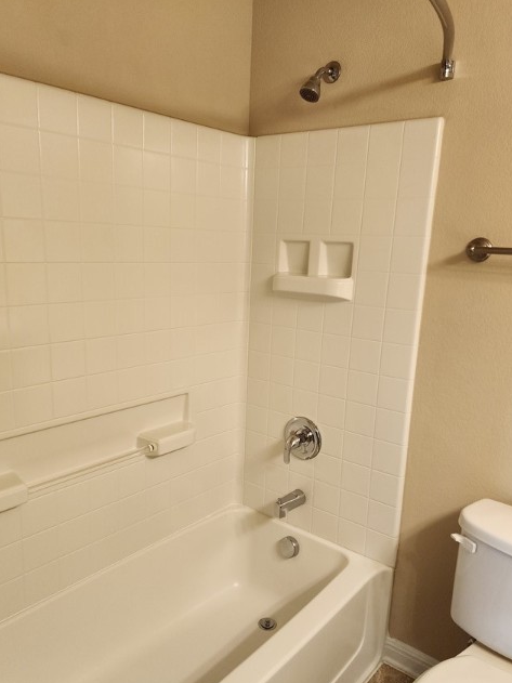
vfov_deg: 63.3
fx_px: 552
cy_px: 377
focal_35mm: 28
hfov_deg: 49.7
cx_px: 258
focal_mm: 6.4
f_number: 1.8
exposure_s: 1/120
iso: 200
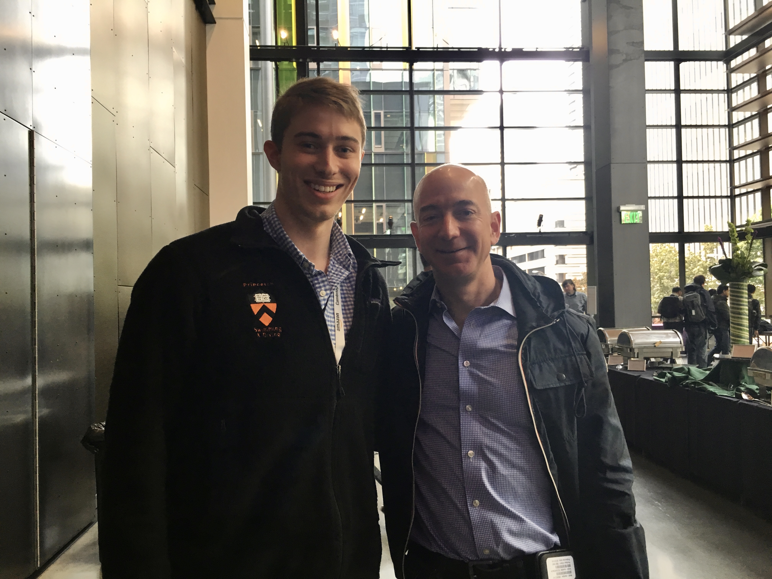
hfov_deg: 61.7
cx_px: 386
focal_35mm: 29
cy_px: 290
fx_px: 647
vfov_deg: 48.2
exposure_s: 1/30
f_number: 2.2
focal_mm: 4.15
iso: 80
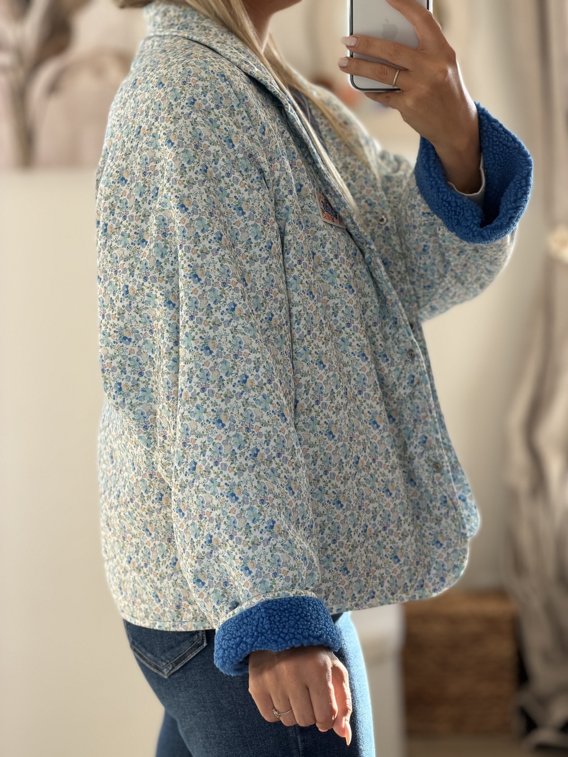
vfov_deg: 19.6
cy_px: 378
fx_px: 2188
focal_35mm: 100
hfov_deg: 14.8
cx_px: 284
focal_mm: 16.89
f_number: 2.8
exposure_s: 1/121
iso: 64
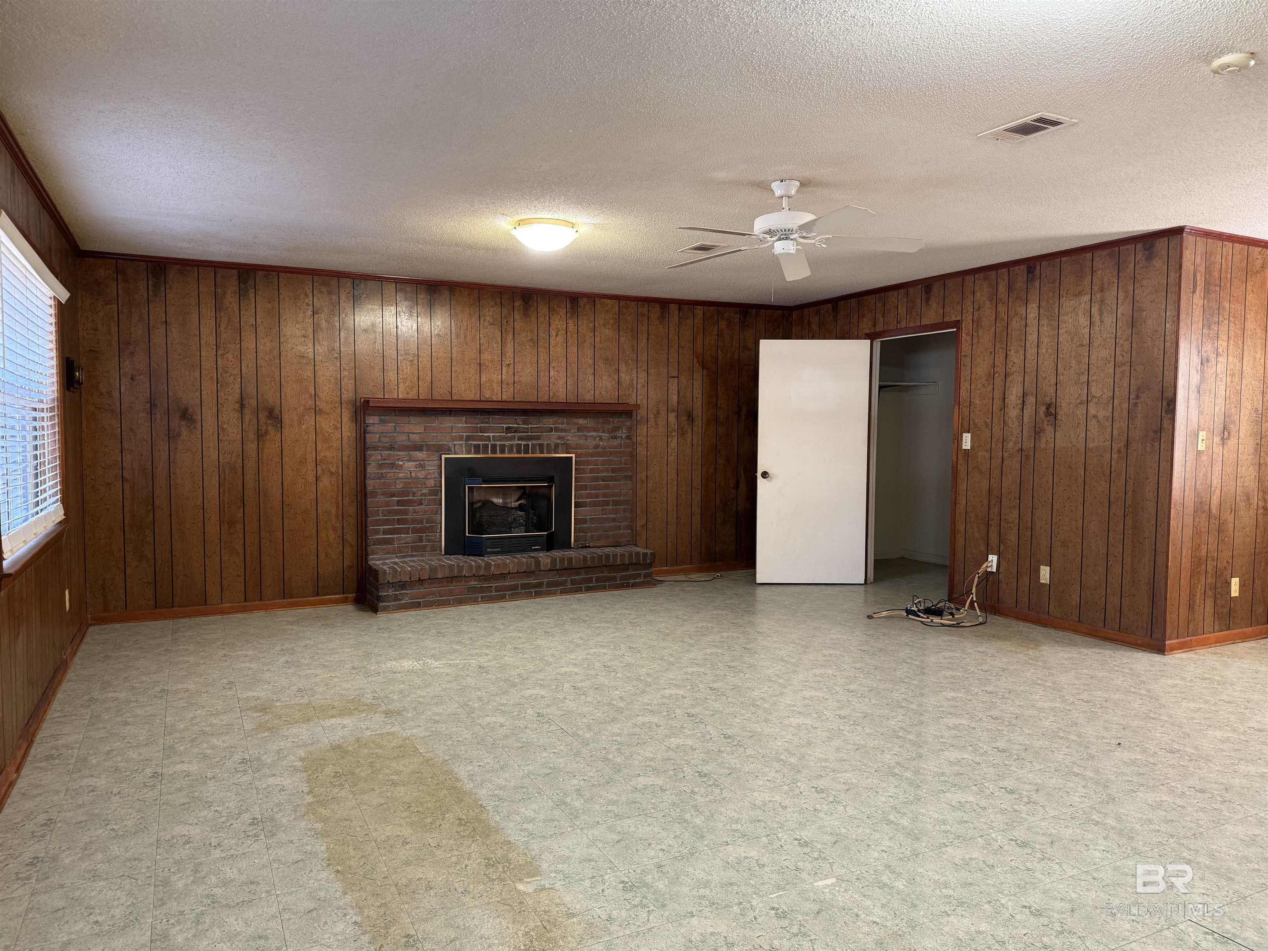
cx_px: 634
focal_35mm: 24
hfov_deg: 71.6
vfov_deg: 56.8
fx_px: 879
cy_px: 476
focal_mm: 6.76
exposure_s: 1/70
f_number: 1.78
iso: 200
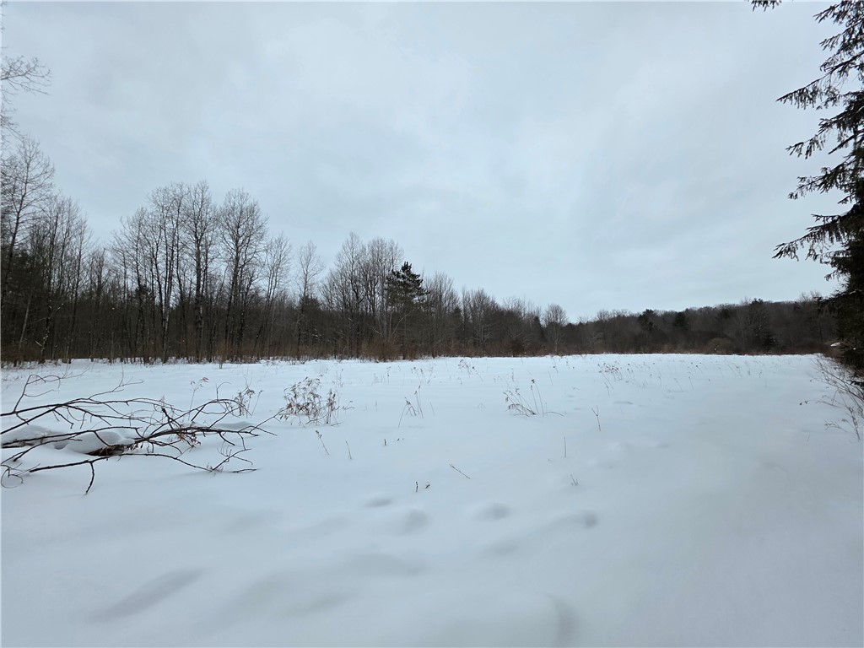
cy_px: 324
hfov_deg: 106.2
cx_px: 432
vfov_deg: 89.9
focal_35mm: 13
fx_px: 324
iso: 40
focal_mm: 2.2
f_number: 1.9
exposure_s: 1/2105
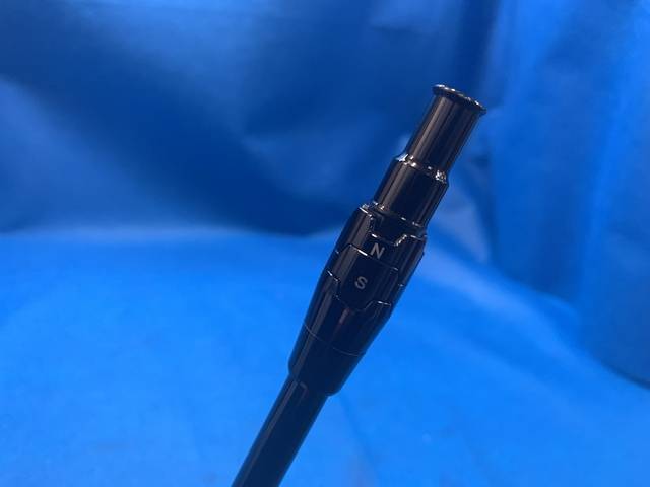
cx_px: 325
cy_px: 244
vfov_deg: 53.1
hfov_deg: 67.3
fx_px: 488
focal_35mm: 26
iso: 160
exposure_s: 1/60
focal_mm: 4.25
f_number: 1.8
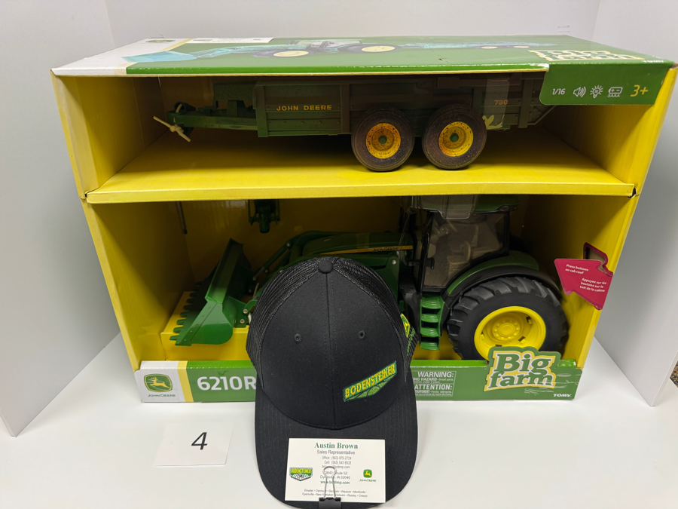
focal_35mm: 24
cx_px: 339
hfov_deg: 71.6
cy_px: 254
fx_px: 470
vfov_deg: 56.8
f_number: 1.78
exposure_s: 1/60
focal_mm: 6.76
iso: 160
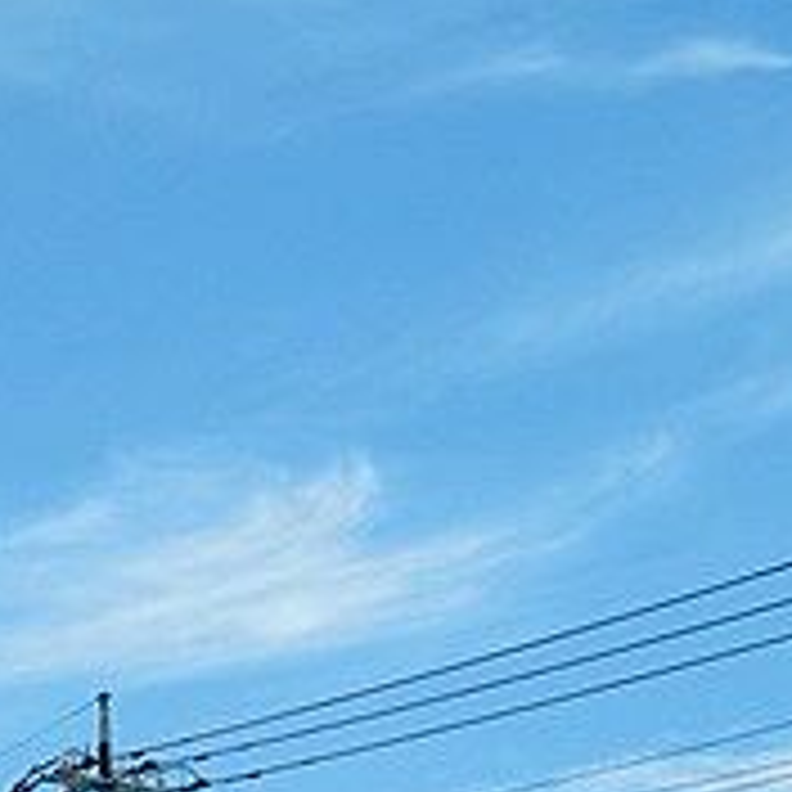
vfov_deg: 13.8
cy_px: 986
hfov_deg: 13.6
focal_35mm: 122
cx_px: -310
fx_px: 3158
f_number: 3.4
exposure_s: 1/800
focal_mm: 6.8
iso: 125
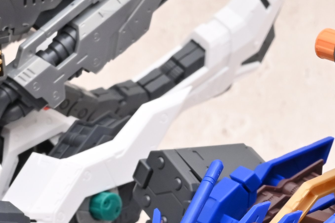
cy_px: 265
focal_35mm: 311
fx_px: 2893
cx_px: 158
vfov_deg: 4.4
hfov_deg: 6.6
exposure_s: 1/60
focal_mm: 70
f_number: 16
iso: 800
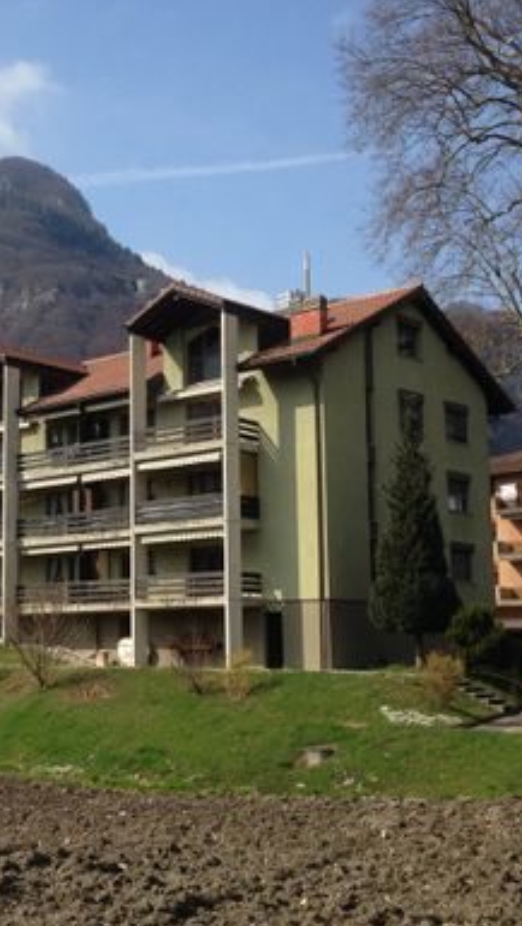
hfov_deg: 21.2
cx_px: 87
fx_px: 1376
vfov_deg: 37.2
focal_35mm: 56
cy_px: 483
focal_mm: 4.12
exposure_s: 1/1466
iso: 50
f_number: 2.4
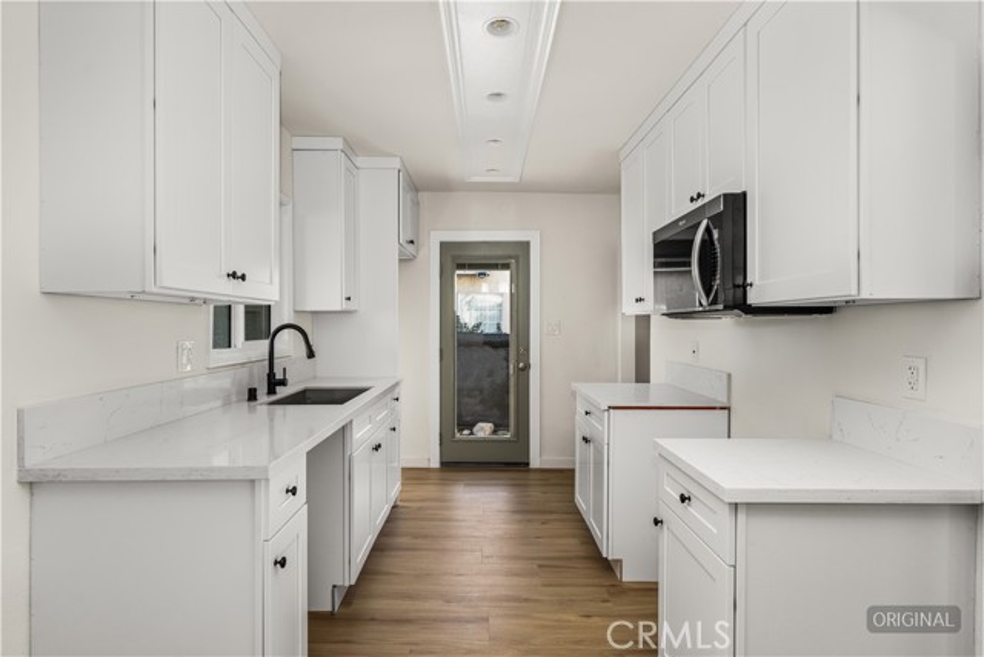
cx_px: 492
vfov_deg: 66.0
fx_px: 506
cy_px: 328
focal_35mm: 18
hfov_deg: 88.4
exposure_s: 1/20
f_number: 6.3
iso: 100
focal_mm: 18.5
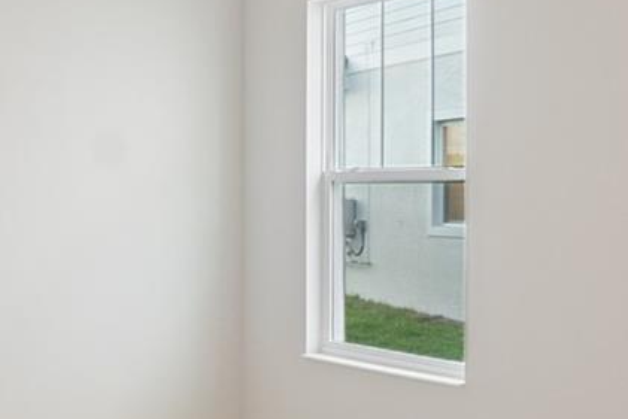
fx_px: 995
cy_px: 206
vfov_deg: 23.8
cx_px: 239
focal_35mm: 57
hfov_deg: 34.9
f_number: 8
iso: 400
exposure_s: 1/2.5
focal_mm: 10
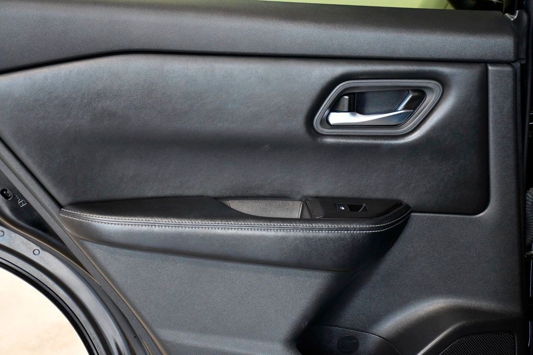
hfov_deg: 28.1
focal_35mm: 72
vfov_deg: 18.9
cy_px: 178
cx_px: 266
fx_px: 1066
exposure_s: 1/200
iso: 2500
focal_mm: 48
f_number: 4.5
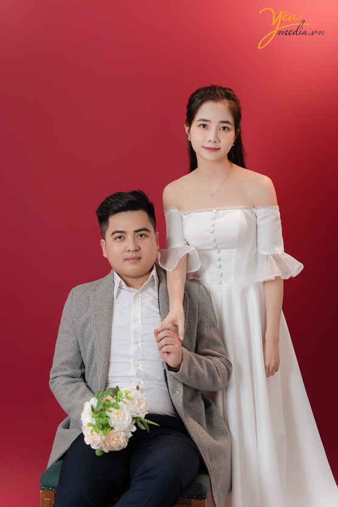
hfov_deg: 19.5
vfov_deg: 28.8
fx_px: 986
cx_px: 169
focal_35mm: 70
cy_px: 254
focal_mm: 70
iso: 50
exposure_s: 1/100
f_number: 3.2
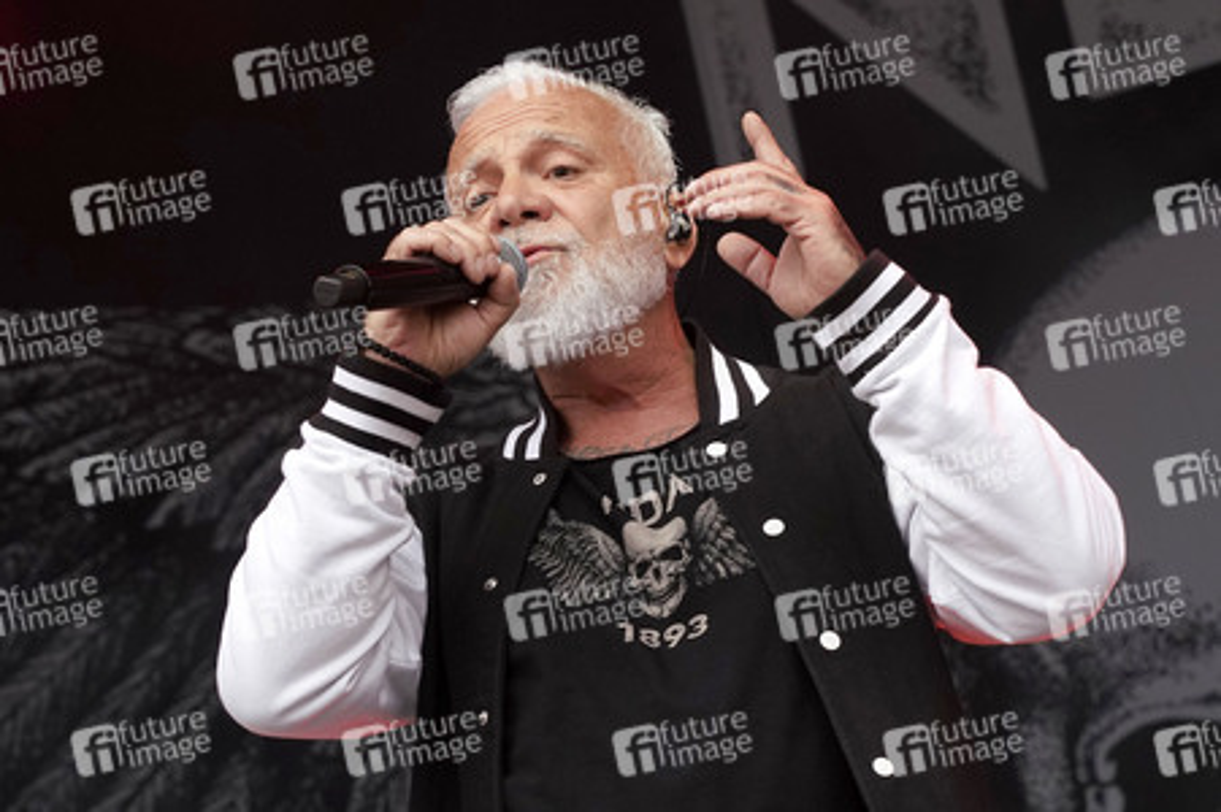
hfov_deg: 33.4
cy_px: 406
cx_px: 610
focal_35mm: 60
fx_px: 2033
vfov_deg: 22.6
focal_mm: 60
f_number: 5.6
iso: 1000
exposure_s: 1/160
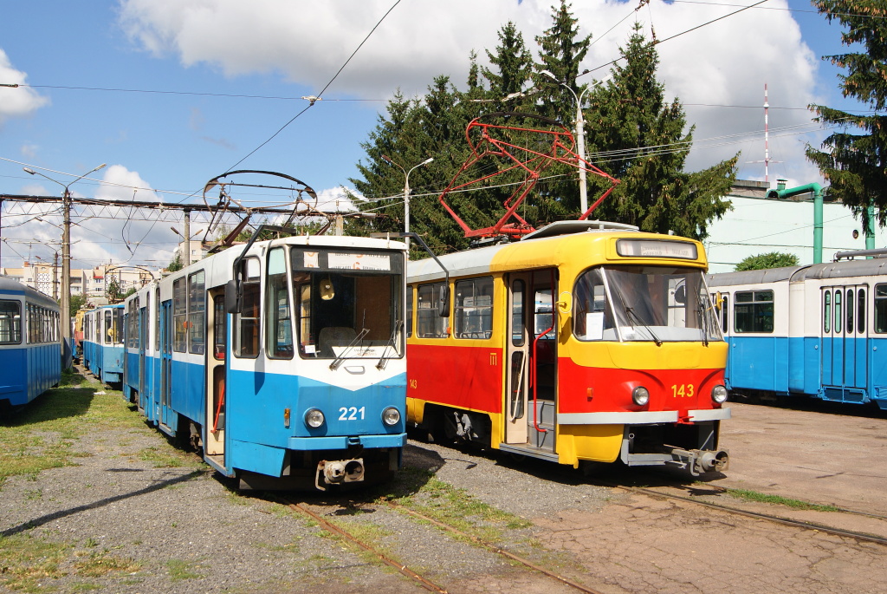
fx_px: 2035
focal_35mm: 82
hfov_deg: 24.6
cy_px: 297
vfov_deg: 16.6
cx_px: 444
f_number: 9
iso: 200
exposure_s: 1/640
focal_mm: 55
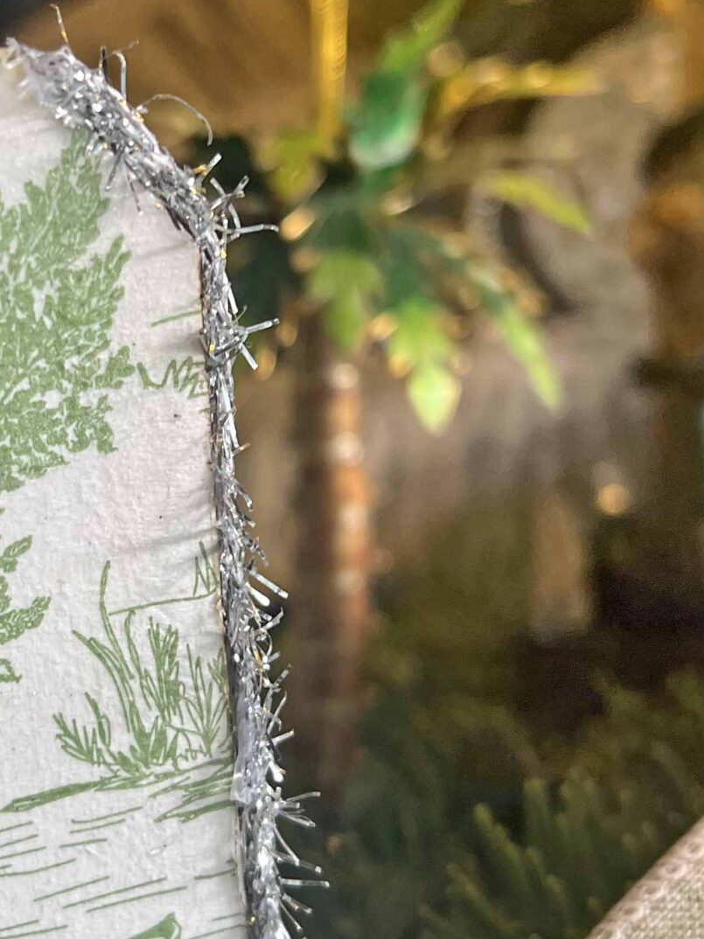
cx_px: 147
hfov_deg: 23.3
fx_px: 1682
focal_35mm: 62
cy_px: 563
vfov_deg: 31.1
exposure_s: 1/120
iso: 100
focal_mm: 5.7
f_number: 1.5
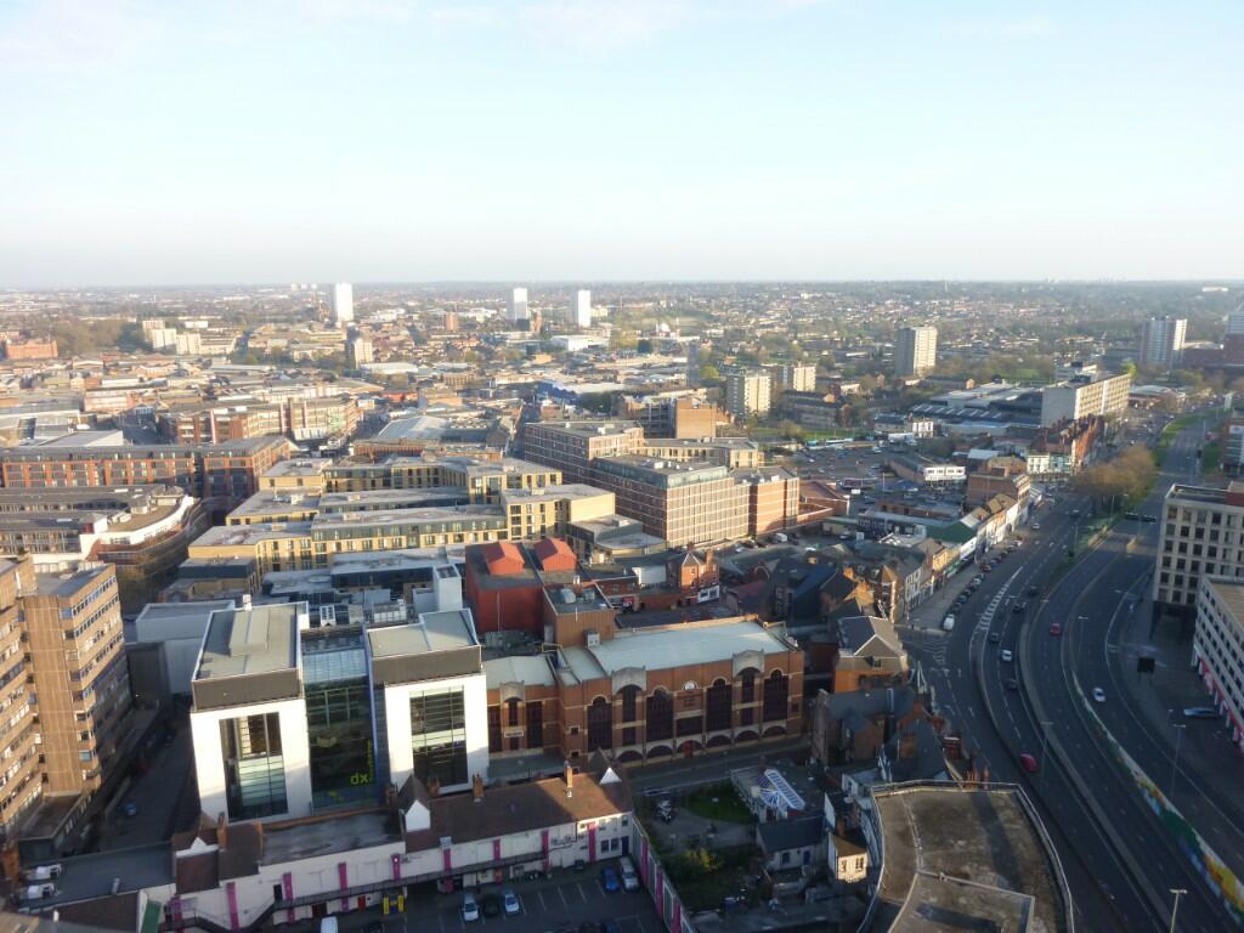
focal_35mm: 25
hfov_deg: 69.4
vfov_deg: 54.9
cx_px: 622
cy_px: 466
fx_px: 898
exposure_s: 1/200
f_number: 3.3
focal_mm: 4.5
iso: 100
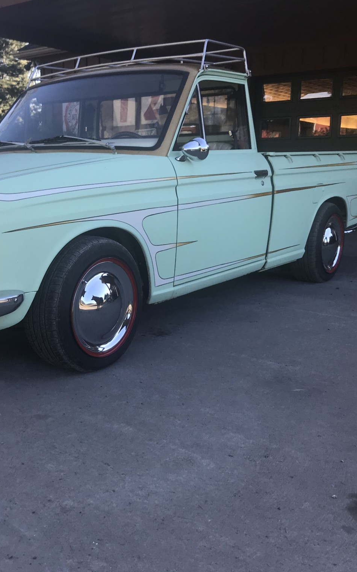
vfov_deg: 49.3
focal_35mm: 40
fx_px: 623
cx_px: 81
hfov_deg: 31.3
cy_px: 288
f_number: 1.8
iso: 20
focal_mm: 3.99
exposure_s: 1/327
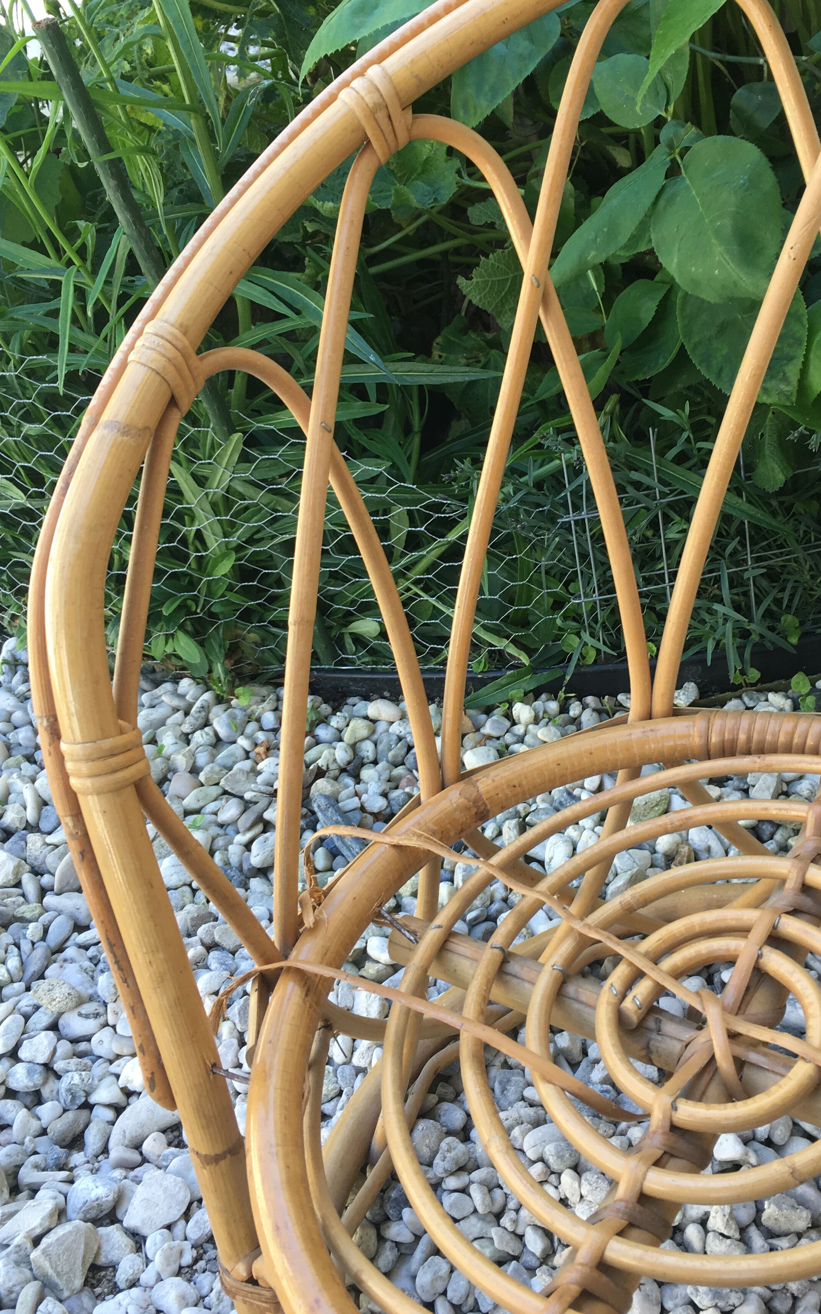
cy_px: 575
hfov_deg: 35.1
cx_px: 514
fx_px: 1289
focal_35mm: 36
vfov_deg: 53.9
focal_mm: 4.15
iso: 32
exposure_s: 1/100
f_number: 2.2
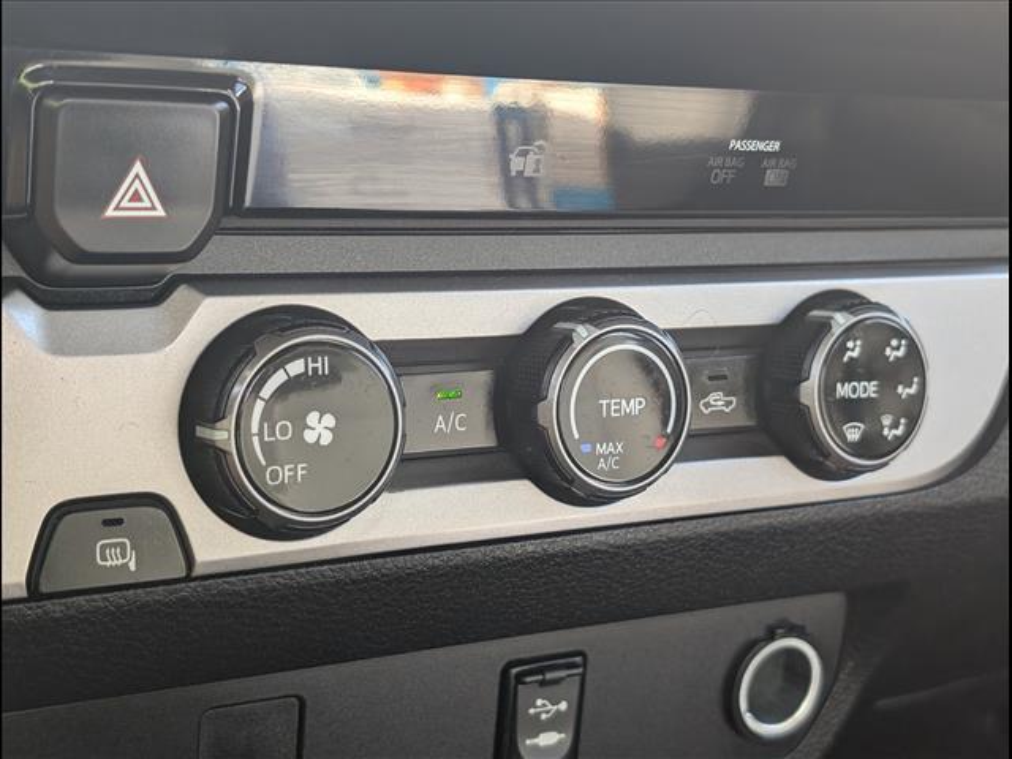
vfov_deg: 29.7
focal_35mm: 49
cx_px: 506
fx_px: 1433
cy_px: 380
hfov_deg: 38.9
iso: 91
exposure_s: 1/98
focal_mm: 6.9
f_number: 1.68
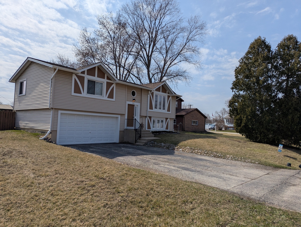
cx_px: 150
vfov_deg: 56.9
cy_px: 114
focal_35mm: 24
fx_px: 209
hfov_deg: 71.5
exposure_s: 1/5376
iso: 48
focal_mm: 6.81
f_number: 1.85
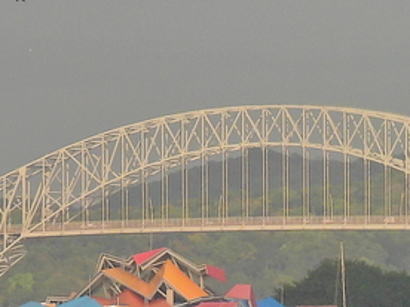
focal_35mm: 1112
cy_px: 308
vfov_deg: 1.3
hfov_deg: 1.8
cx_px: 270
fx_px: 13171
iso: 100
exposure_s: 1/250
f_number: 4.5
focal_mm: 42.8
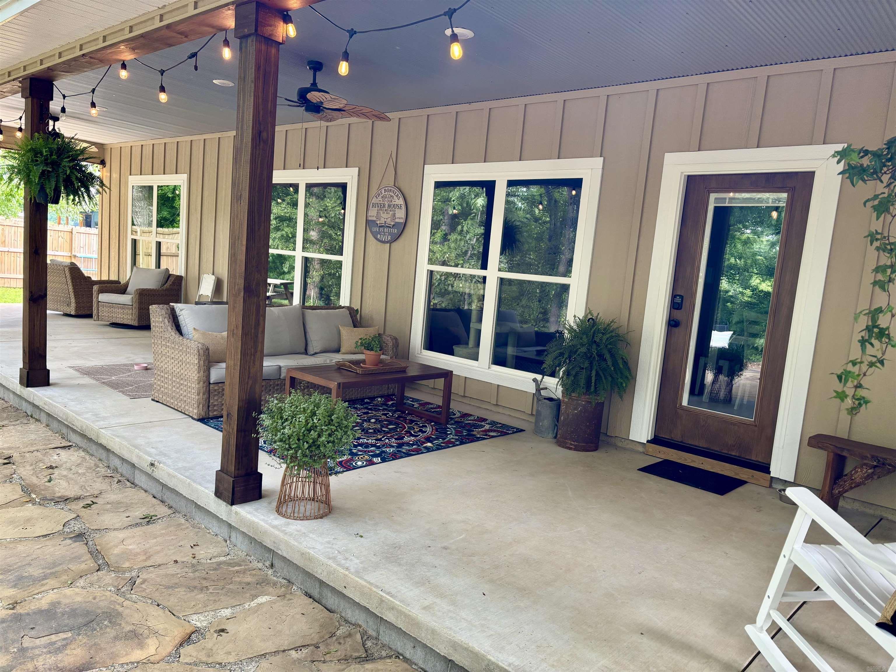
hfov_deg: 67.3
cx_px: 448
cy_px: 336
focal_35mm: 26
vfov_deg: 53.1
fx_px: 673
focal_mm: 5.96
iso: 125
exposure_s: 1/60
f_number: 1.6
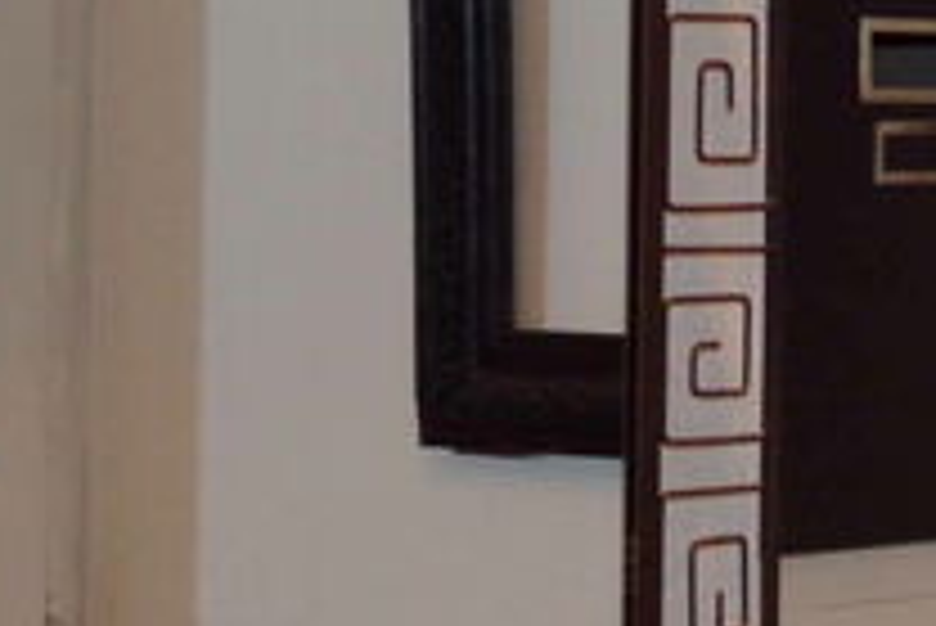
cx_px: 729
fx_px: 5386
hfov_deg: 9.9
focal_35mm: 207
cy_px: 399
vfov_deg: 6.6
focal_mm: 18
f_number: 3.5
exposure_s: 1/60
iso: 450
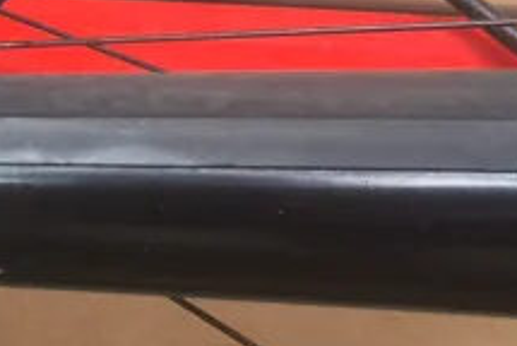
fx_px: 1611
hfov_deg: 16.7
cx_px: -240
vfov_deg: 12.1
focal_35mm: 112
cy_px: -26
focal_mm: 4.15
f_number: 2.2
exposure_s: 1/33
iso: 50
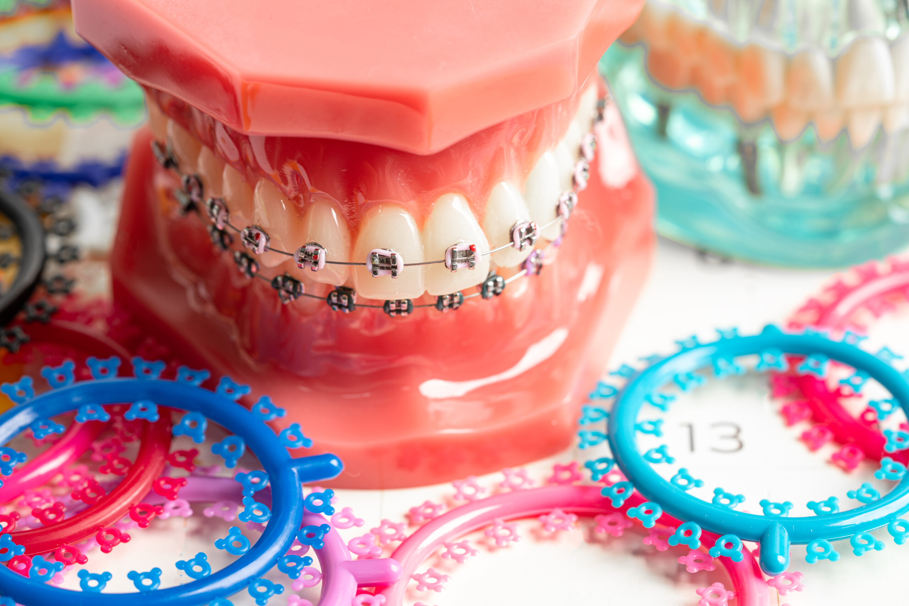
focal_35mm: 90
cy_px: 303
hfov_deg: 22.6
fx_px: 2272
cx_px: 454
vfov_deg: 15.2
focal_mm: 90
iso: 100
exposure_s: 1/80
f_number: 6.3
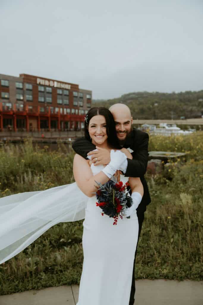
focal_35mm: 33
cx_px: 102
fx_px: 279
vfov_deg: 57.2
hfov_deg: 40.0
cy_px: 152
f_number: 2.8
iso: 400
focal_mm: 33
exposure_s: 1/800
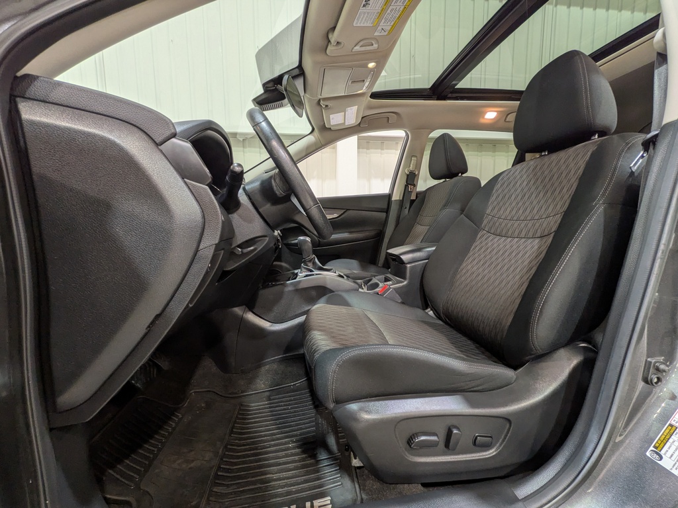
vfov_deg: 85.7
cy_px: 254
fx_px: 274
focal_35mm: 14
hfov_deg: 102.1
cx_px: 339
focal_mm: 1.83
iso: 89
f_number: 2.2
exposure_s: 1/33.3
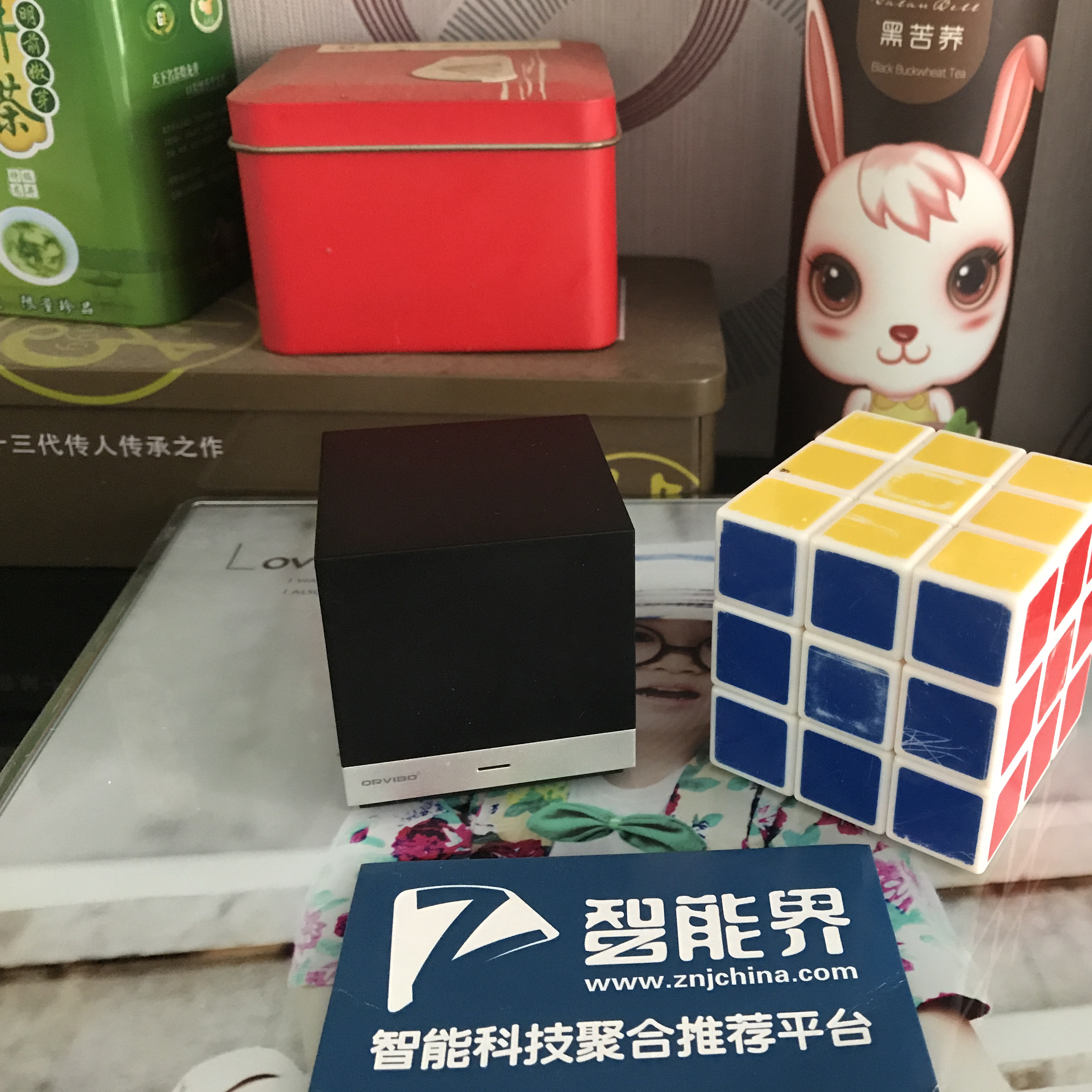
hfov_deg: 47.9
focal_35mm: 34
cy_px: 531
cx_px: 697
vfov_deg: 48.4
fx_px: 1213
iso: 100
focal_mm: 3.99
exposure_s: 1/13
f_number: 1.8
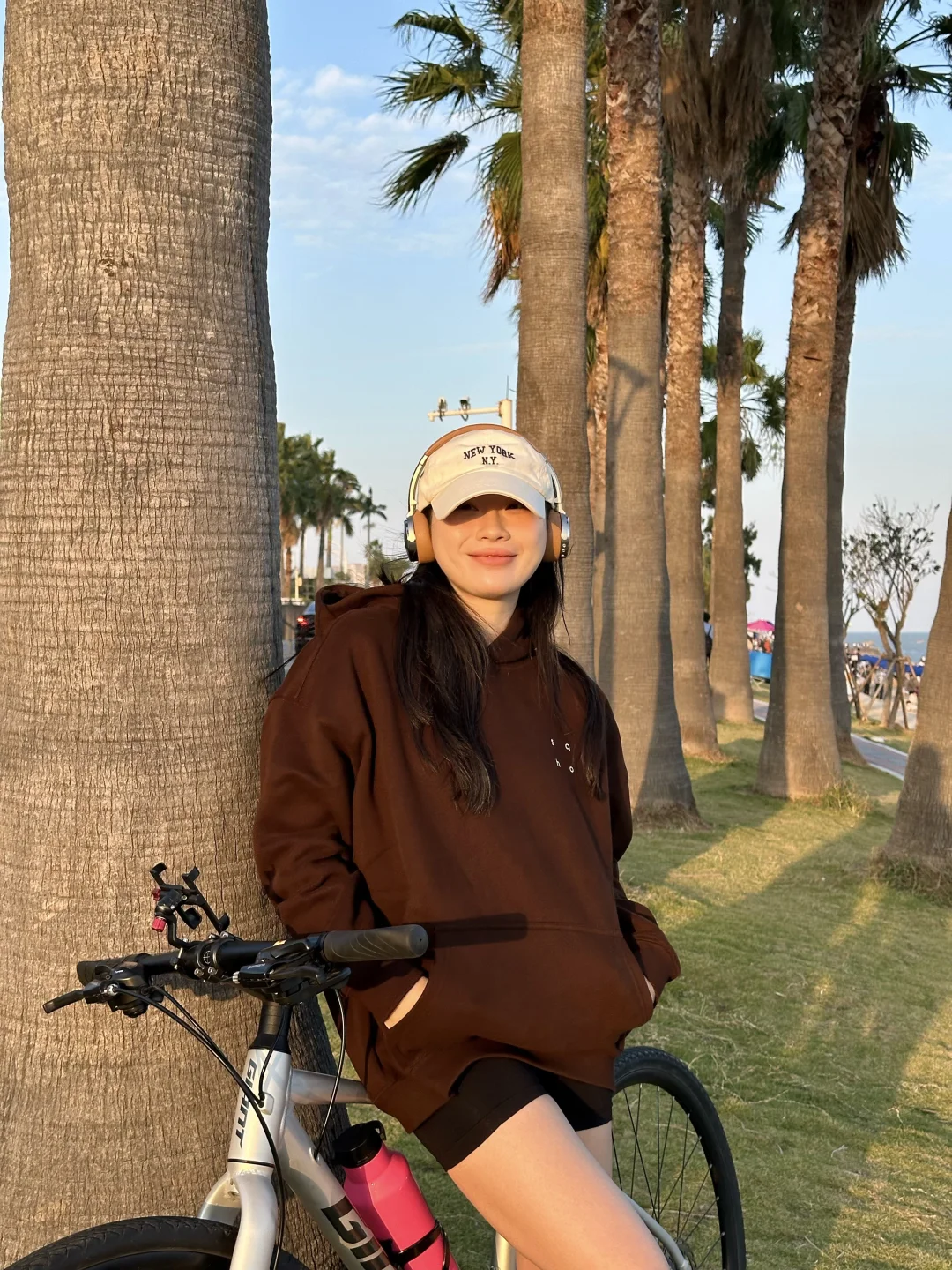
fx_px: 1760
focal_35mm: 48
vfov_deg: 39.7
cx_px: 476
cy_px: 635
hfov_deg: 30.3
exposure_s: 1/1185
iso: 64
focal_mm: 6.86
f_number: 1.78
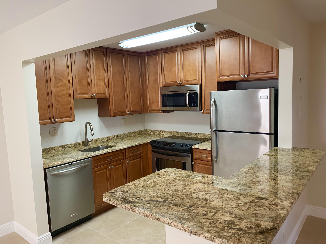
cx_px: 163
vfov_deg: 53.1
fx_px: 245
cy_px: 122
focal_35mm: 26
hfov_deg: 67.3
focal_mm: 4.25
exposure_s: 1/60
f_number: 1.8
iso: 80
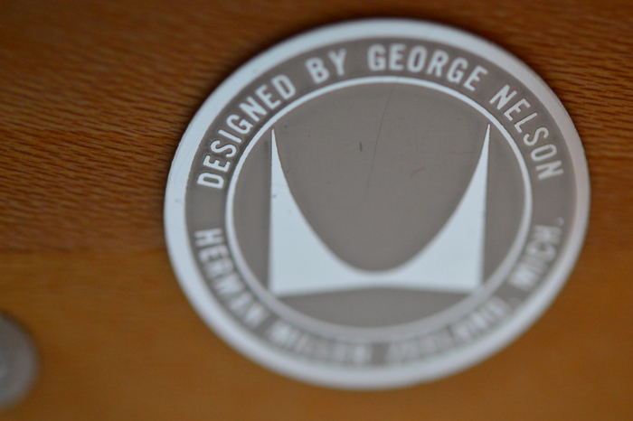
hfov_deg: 22.6
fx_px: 1582
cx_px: 316
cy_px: 210
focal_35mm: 90
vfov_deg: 15.2
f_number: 3.3
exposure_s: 1/125
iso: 1600
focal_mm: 60
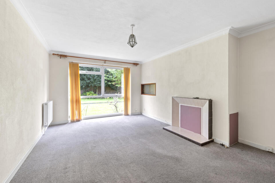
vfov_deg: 77.2
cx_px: 137
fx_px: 115
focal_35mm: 15
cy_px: 88
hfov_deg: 100.4
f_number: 16
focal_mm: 14
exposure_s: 10
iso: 200
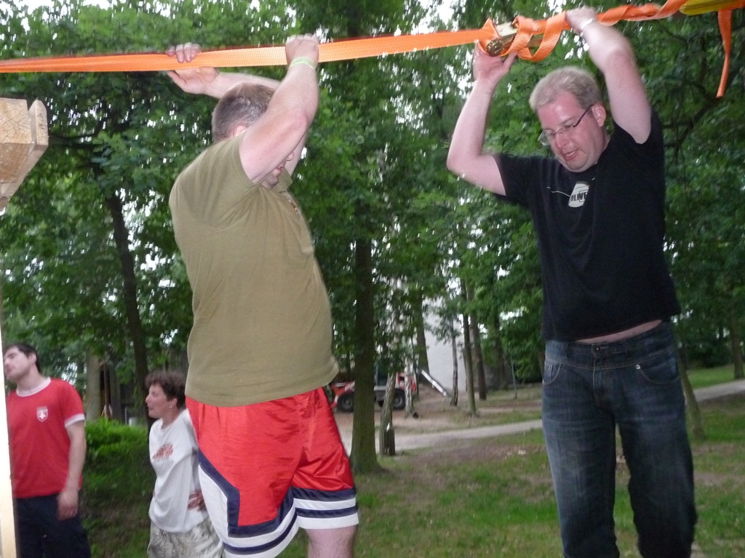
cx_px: 372
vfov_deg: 46.8
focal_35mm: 30
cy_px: 279
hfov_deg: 60.0
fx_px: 646
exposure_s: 1/30
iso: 640
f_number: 3.4
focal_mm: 5
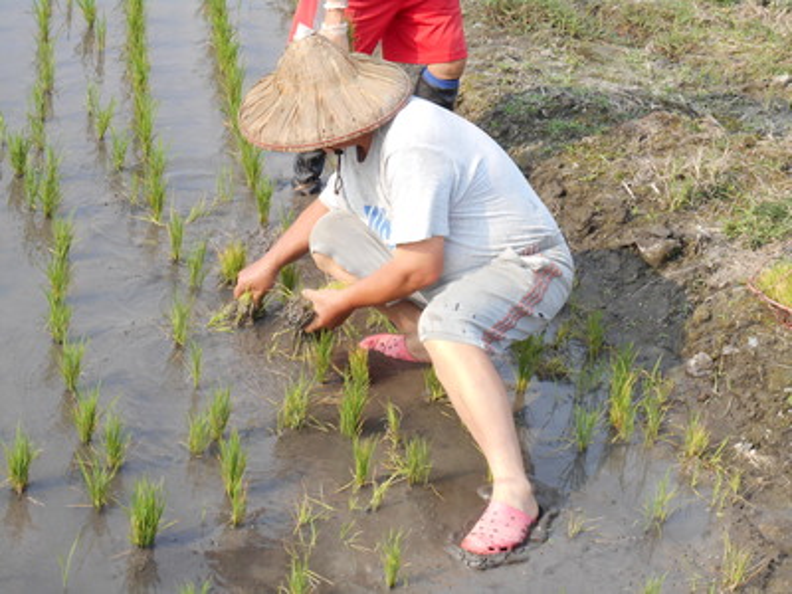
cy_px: 297
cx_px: 396
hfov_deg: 22.8
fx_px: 1968
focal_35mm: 86
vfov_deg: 17.2
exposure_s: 1/250
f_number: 6.3
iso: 200
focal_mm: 15.4
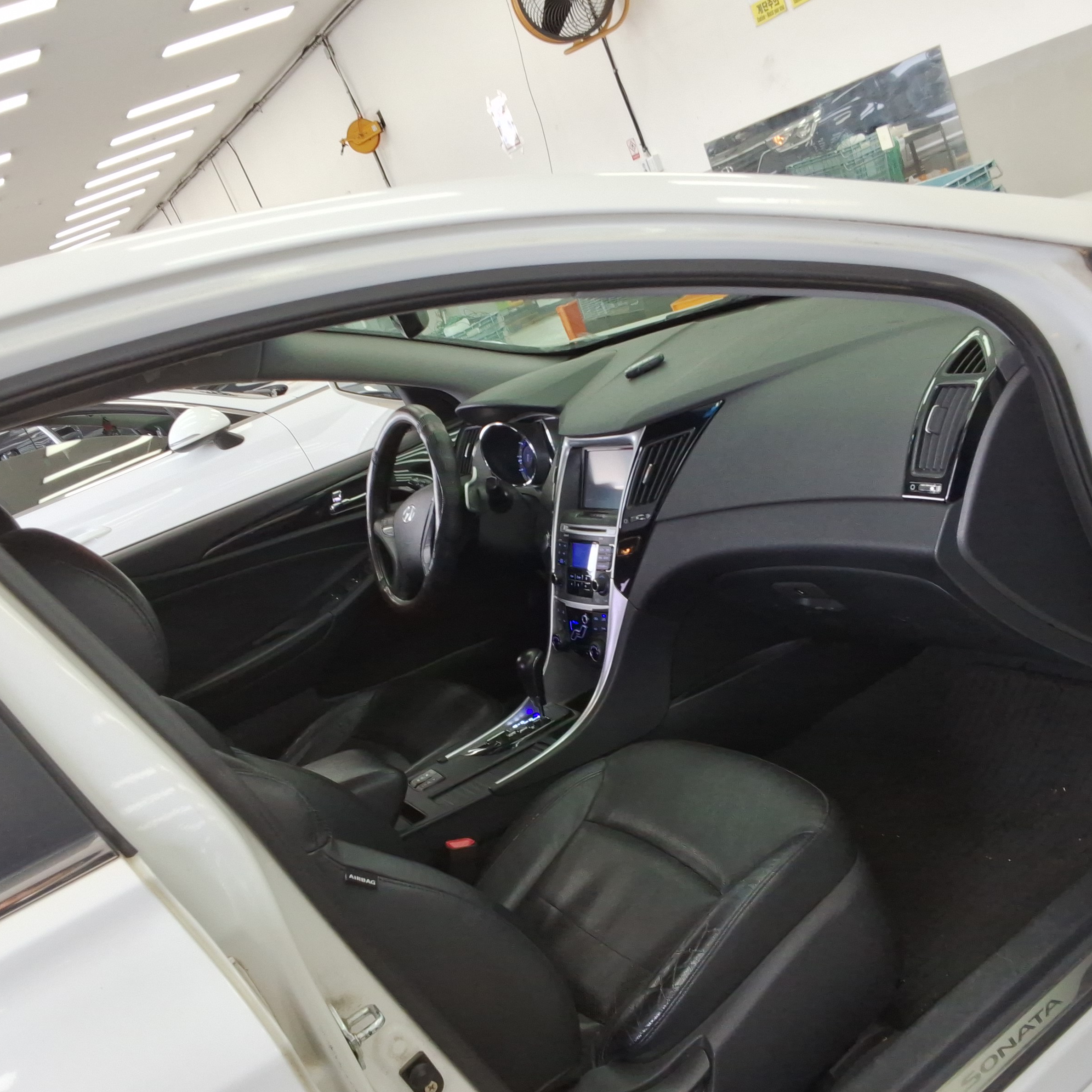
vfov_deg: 48.5
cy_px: 548
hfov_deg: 48.5
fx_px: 1213
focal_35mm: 34
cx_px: 546
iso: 38
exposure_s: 1/120
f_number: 1.9
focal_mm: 2.91
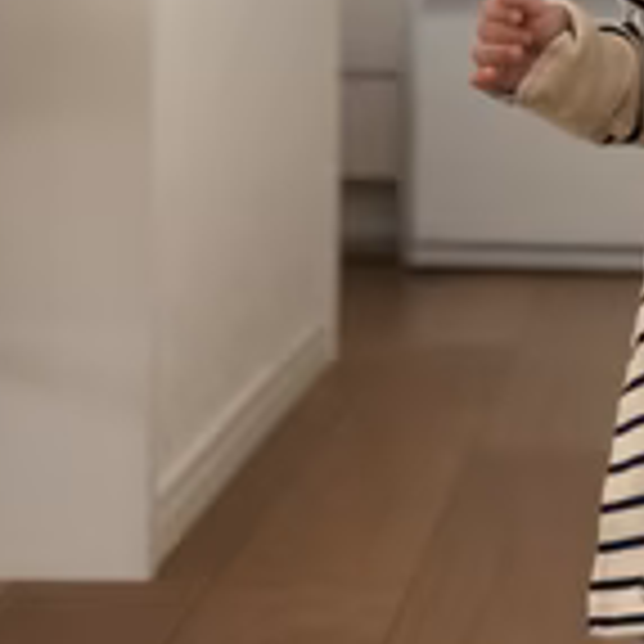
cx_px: 829
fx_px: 2715
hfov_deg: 13.1
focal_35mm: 129
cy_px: 27
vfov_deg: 13.4
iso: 64
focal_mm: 6
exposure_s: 1/60
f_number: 2.4
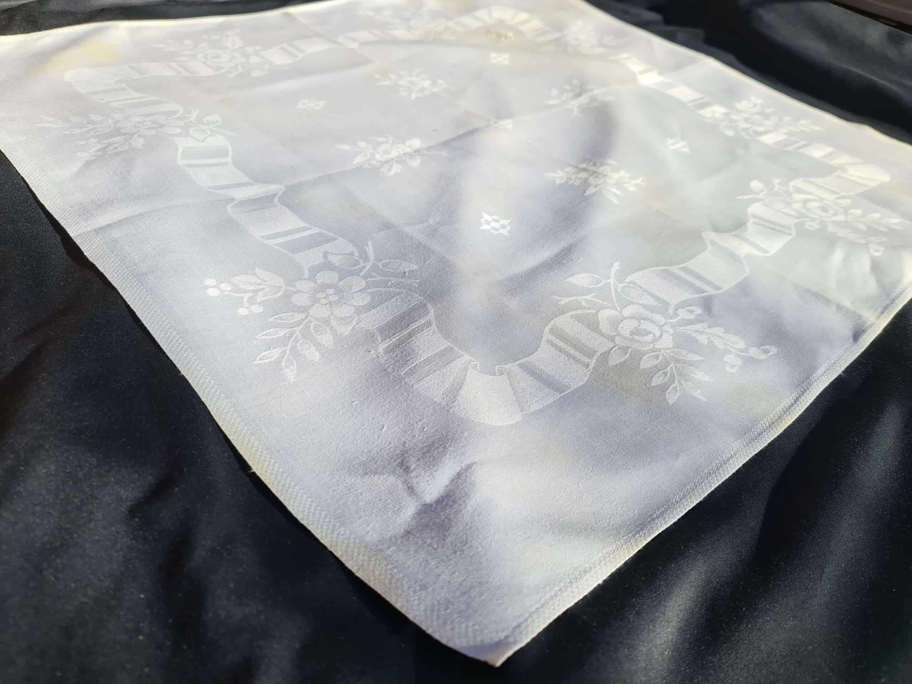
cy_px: 342
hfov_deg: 69.4
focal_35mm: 25
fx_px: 659
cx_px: 456
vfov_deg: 54.9
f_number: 1.8
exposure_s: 1/808
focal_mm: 7
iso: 50
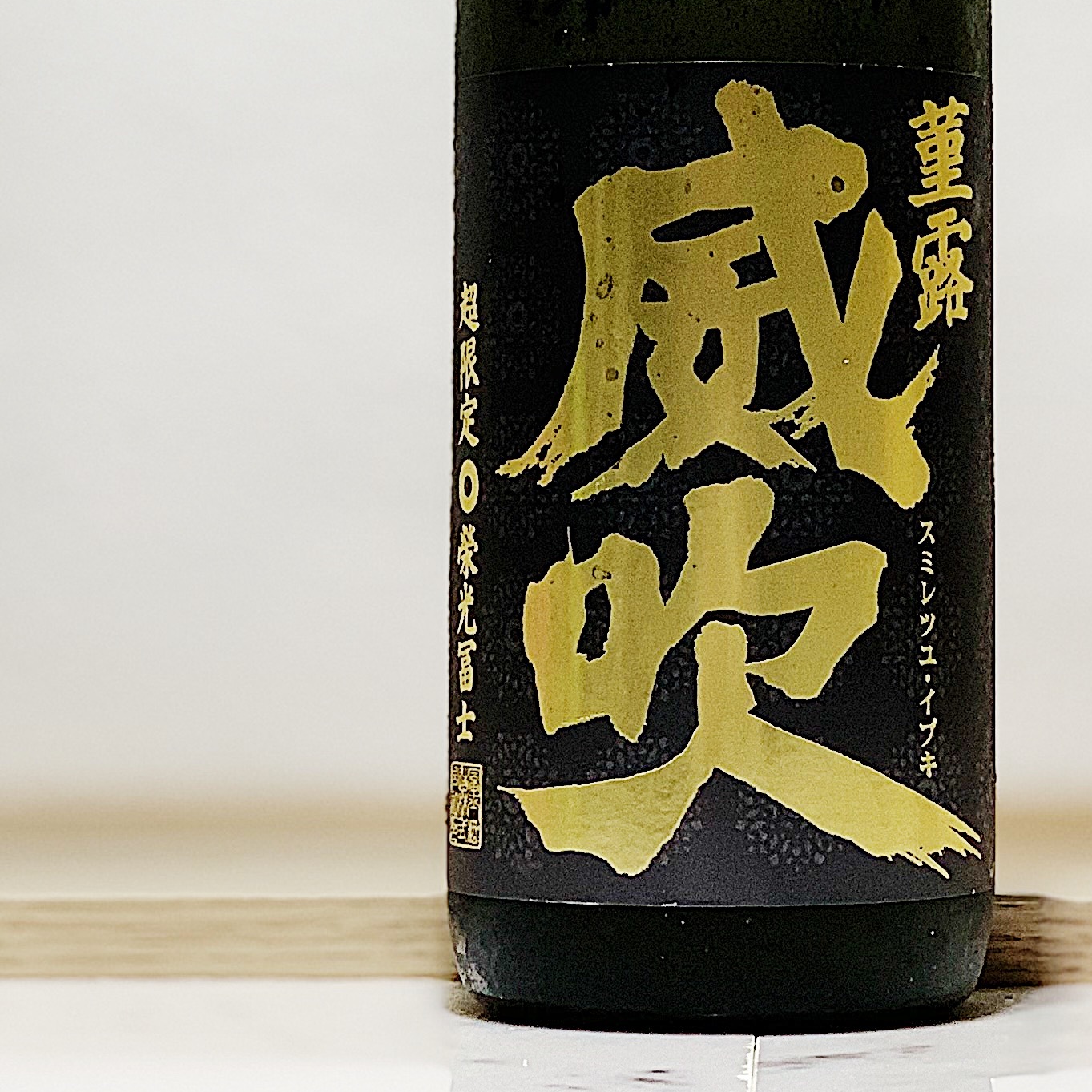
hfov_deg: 12.8
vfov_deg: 12.6
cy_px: -63
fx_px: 4854
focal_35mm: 136
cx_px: 731
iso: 80
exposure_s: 1/48
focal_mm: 6
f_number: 2.4
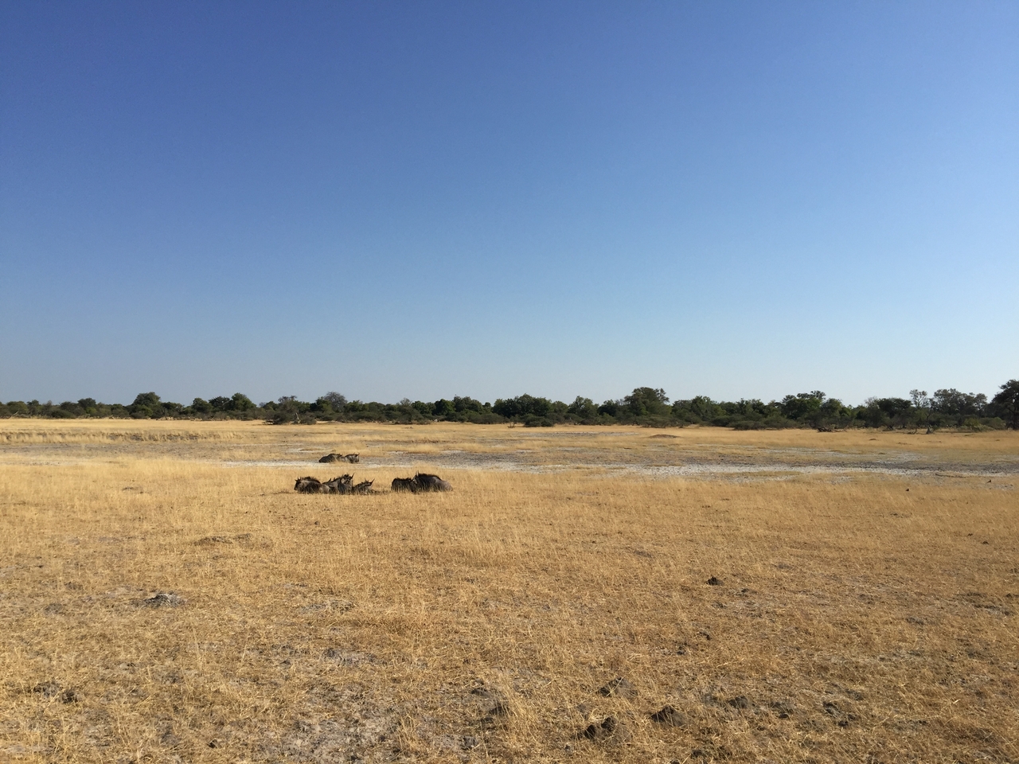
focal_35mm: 29
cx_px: 510
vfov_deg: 48.2
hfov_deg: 61.7
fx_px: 854
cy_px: 382
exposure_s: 1/2825
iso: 32
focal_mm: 4.15
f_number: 2.2
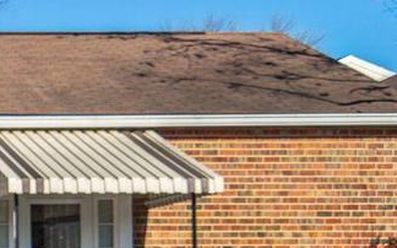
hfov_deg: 13.7
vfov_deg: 9.6
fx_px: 1470
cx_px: -326
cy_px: 236
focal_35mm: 136
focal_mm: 30
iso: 100
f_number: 8
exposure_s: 1/400
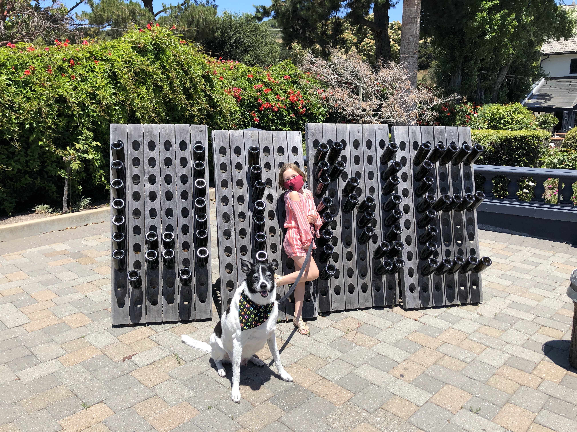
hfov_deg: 63.4
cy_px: 216
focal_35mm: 28
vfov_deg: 49.7
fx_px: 467
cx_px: 288
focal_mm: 3.99
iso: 20
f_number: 1.8
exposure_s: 1/1312
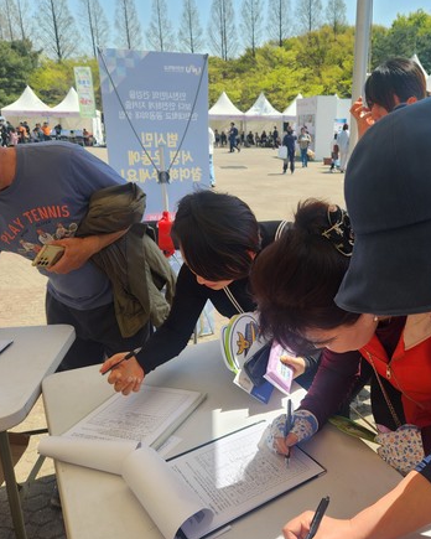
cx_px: 292
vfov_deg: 57.2
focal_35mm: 31
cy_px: 275
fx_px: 494
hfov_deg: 46.3
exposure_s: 1/777
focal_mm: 5.4
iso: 20
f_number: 1.8
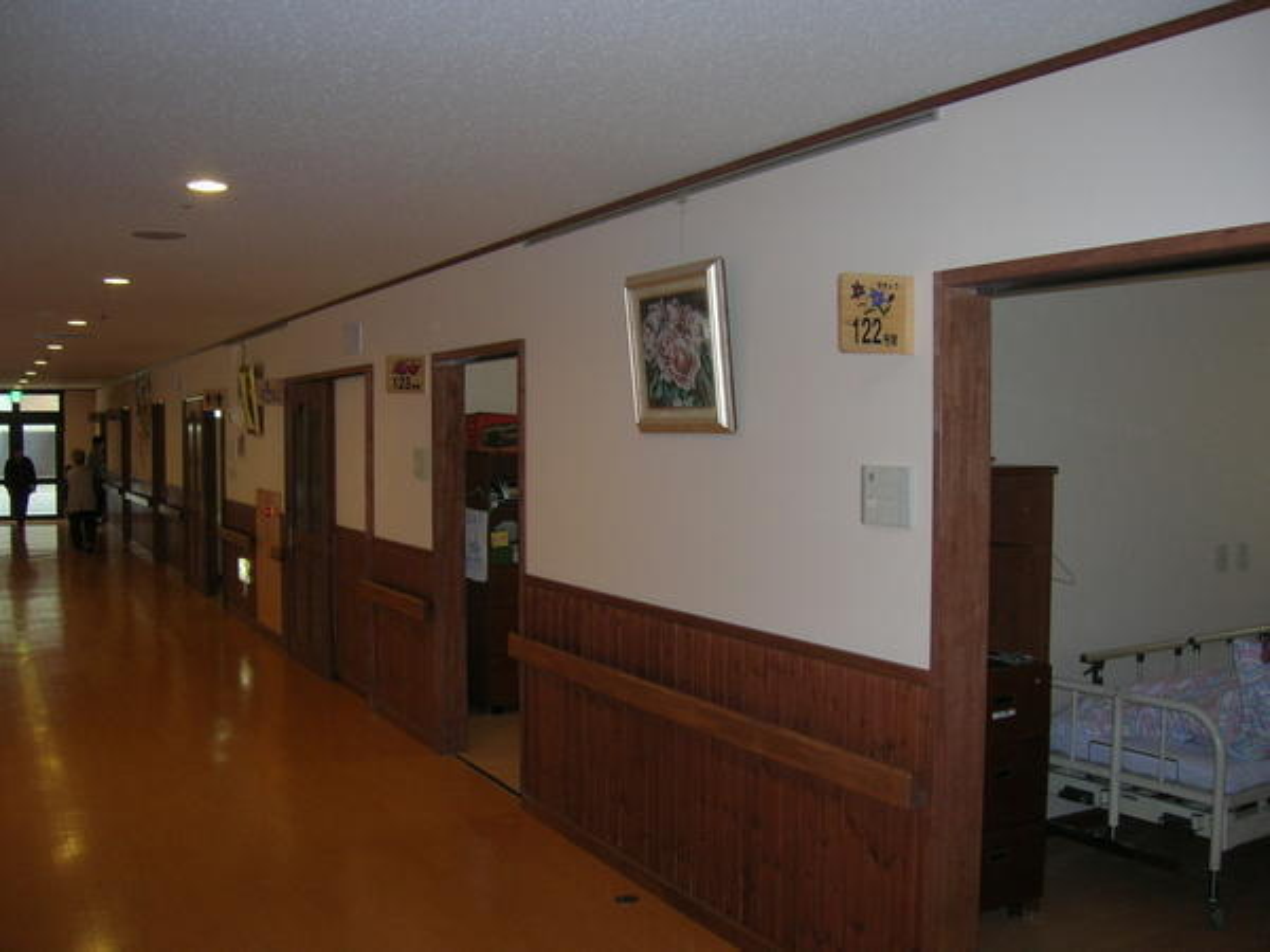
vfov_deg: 41.8
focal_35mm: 34
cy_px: 476
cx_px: 635
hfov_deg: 54.0
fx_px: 1247
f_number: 2.9
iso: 94
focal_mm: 5.7
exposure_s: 1/60.1
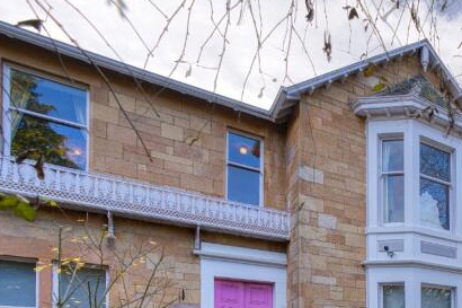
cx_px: 512
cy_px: 360
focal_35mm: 30
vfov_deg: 35.4
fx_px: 385
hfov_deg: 45.7
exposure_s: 1/125
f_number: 5.6
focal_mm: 12
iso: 160
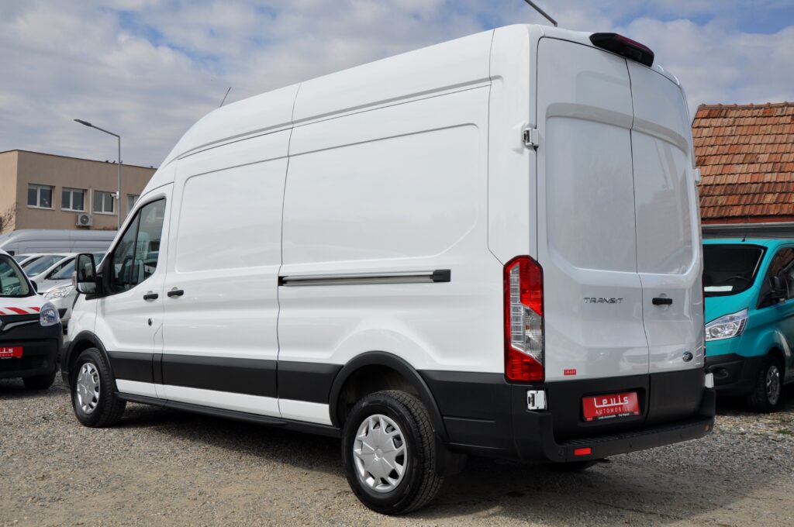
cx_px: 397
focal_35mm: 39
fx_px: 859
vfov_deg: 34.1
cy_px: 264
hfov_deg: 49.6
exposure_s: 1/400
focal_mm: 26
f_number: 10
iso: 500
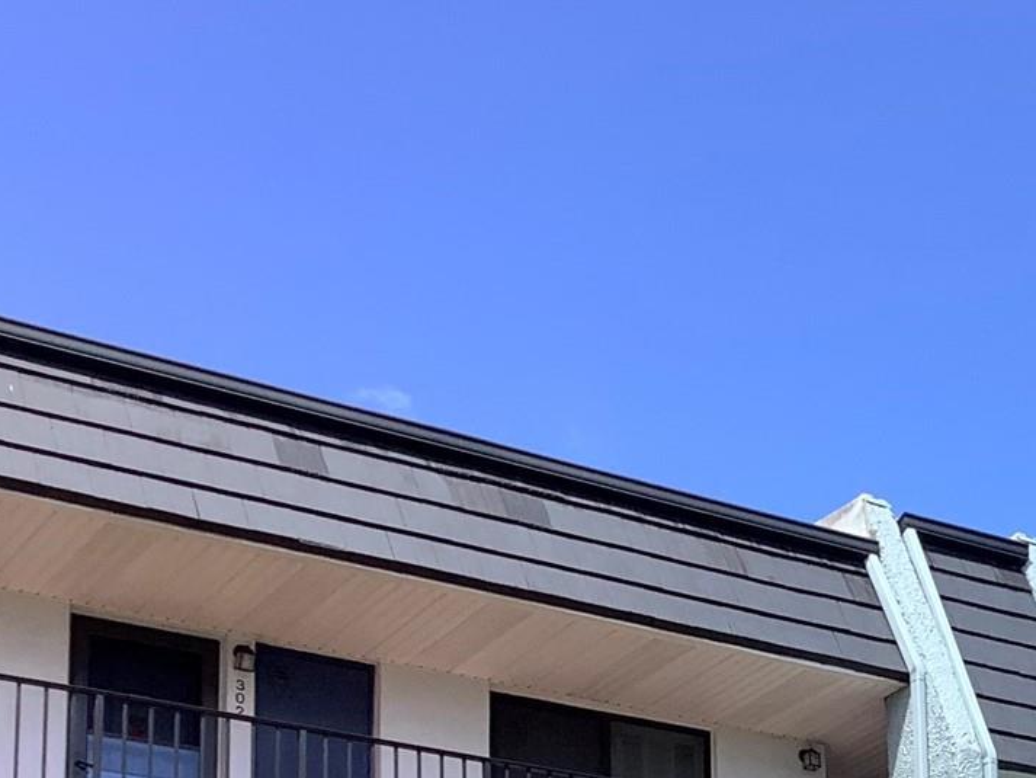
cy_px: 989
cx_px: 1225
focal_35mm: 89
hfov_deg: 20.6
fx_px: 2664
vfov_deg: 15.8
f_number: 2.4
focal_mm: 3.3
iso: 25
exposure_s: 1/558
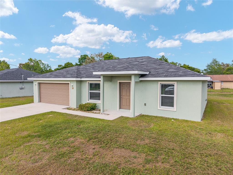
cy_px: 88
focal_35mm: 24
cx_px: 116
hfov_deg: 71.6
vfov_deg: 56.8
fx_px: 162
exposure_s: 1/3000
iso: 220
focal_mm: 8.67
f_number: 1.8
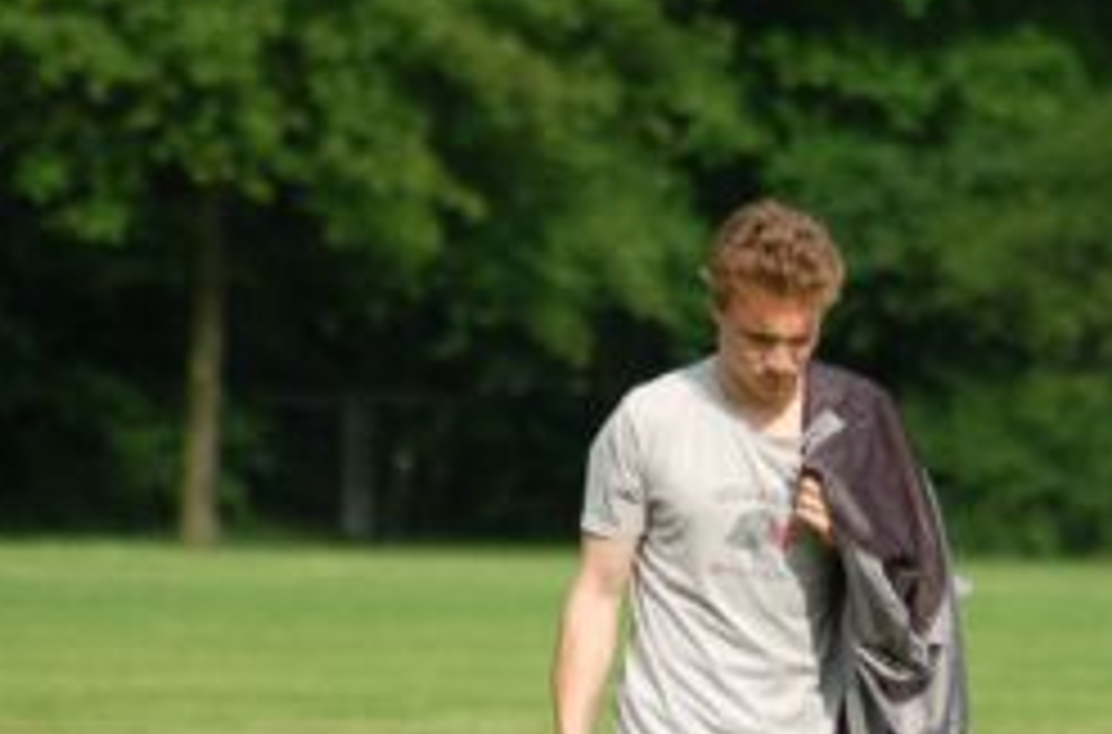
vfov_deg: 2.5
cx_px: 772
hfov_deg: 3.9
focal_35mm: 537
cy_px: 603
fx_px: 16532
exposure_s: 1/1000
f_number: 5
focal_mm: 195
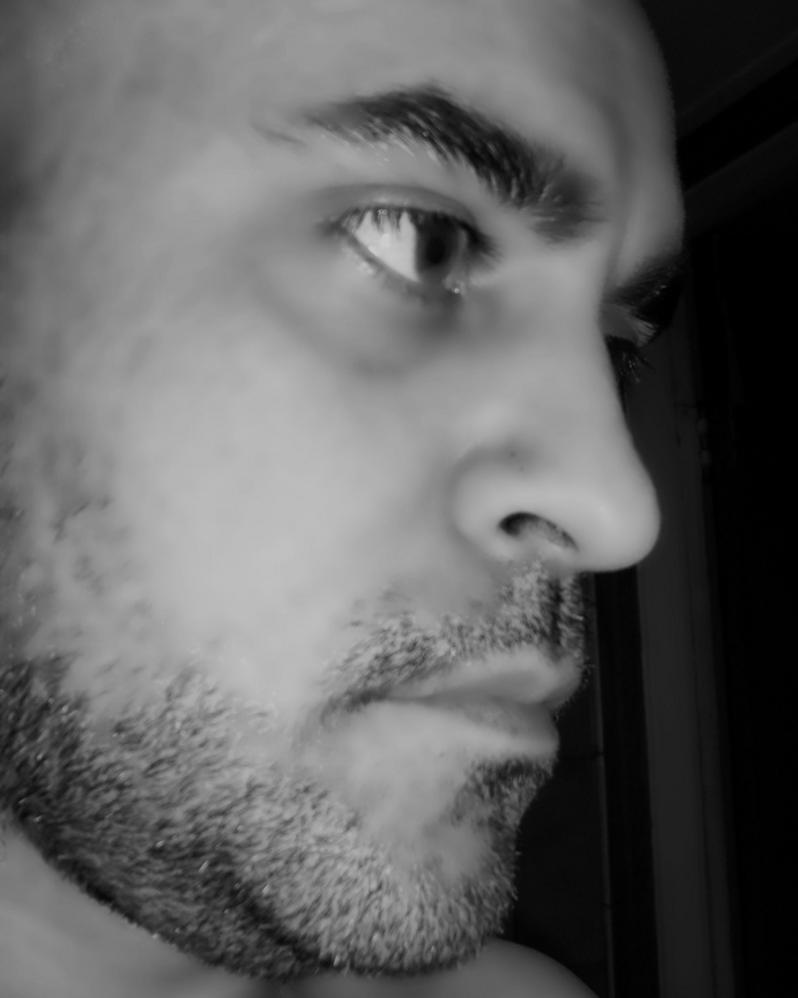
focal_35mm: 37
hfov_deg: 40.1
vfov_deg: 49.1
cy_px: 496
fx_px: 1093
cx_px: 402
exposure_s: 1/45
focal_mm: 6.3
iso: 200
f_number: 3.2
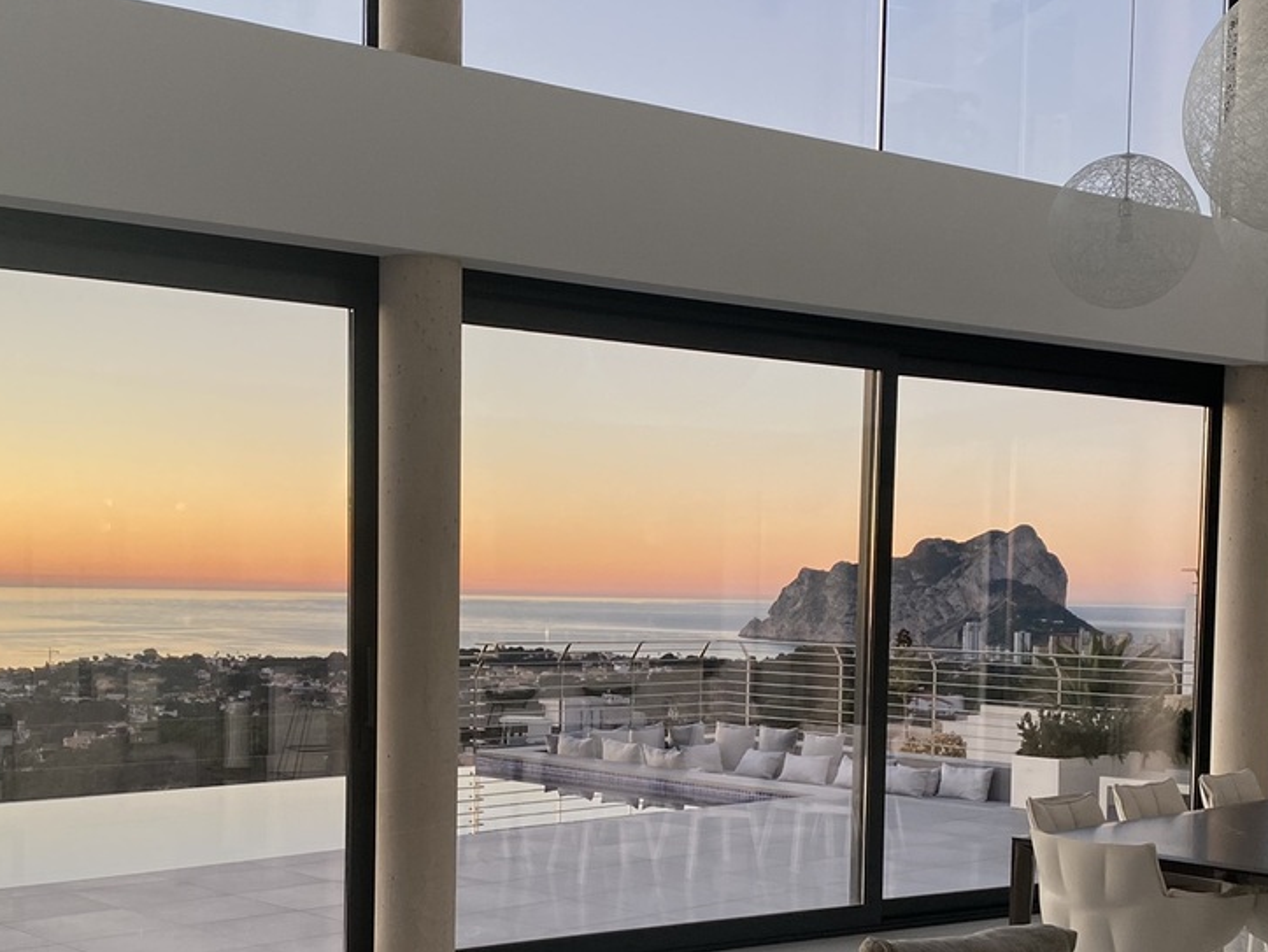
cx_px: 637
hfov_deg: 41.2
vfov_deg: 31.2
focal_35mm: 46
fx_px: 1686
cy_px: 673
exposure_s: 1/121
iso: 100
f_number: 1.8
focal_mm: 4.25
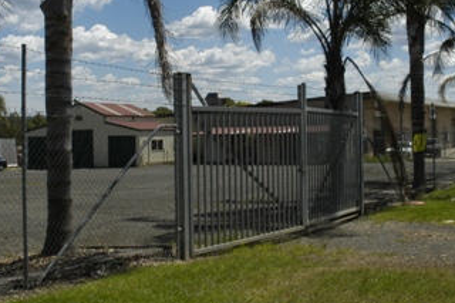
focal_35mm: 54
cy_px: 115
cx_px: 256
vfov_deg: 25.0
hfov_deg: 36.8
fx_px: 682
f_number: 10
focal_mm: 18
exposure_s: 1/400
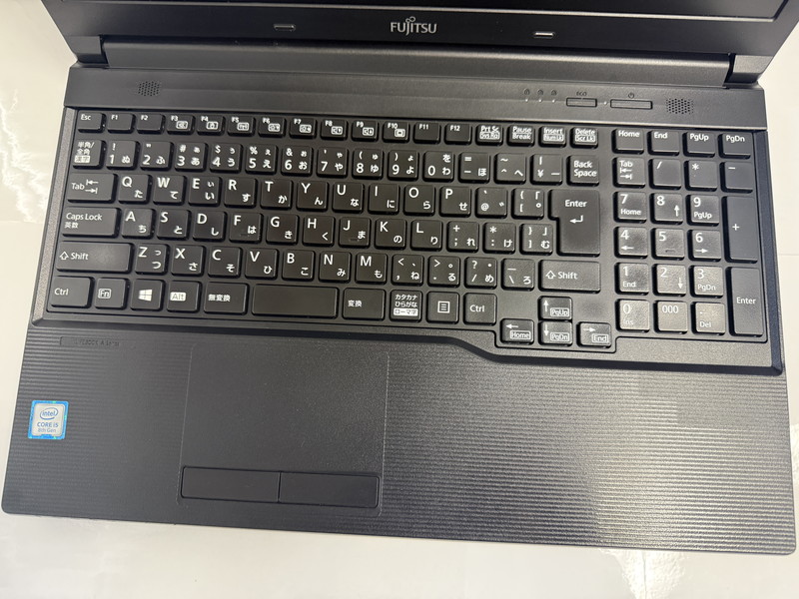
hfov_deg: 71.6
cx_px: 400
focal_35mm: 24
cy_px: 300
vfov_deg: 56.8
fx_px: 554
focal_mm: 6.76
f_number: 1.78
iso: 400
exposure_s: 1/50
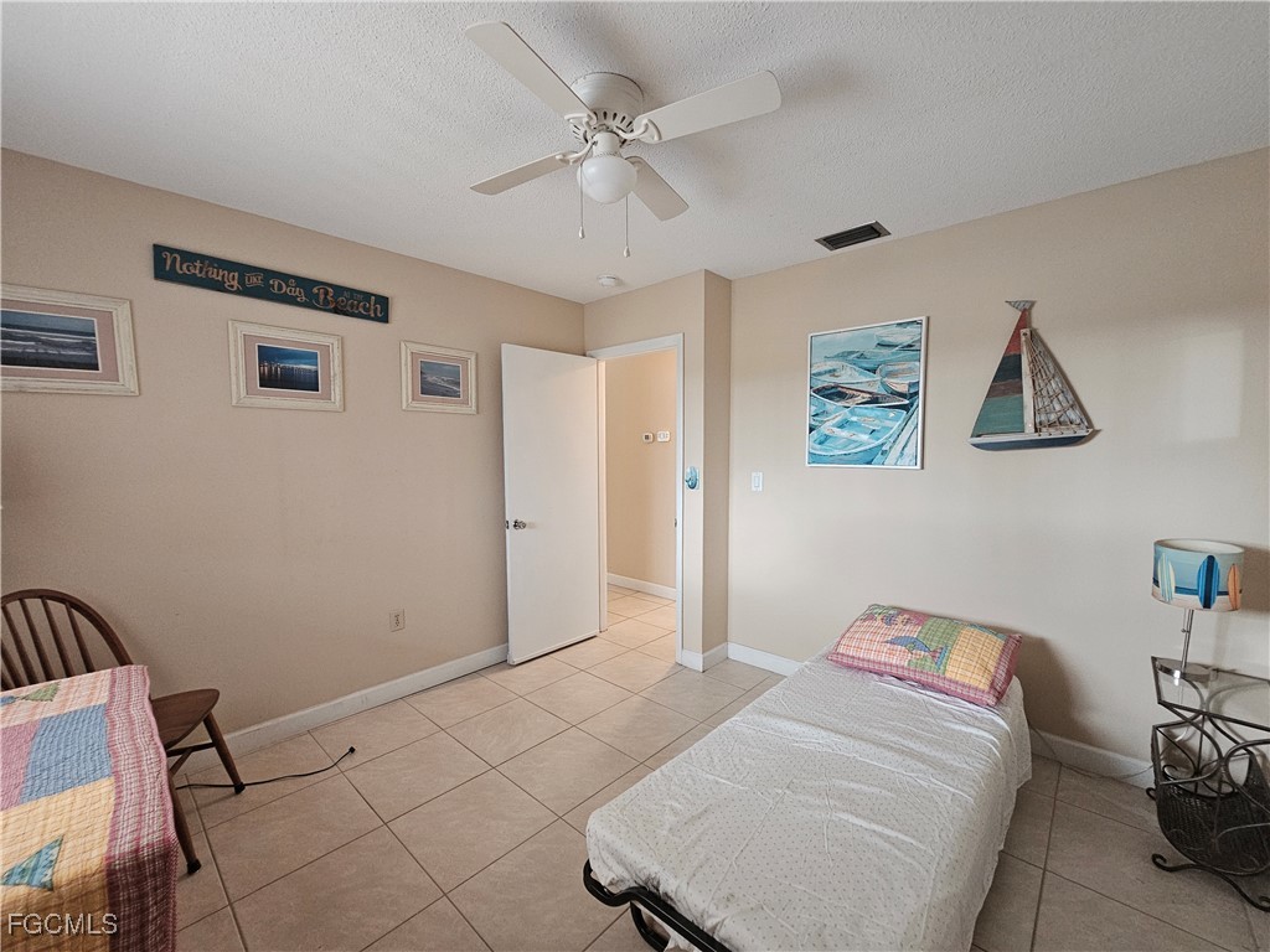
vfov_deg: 89.9
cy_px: 476
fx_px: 477
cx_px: 635
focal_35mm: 13
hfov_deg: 106.2
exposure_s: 1/60
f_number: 2.2
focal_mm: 2.2
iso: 400
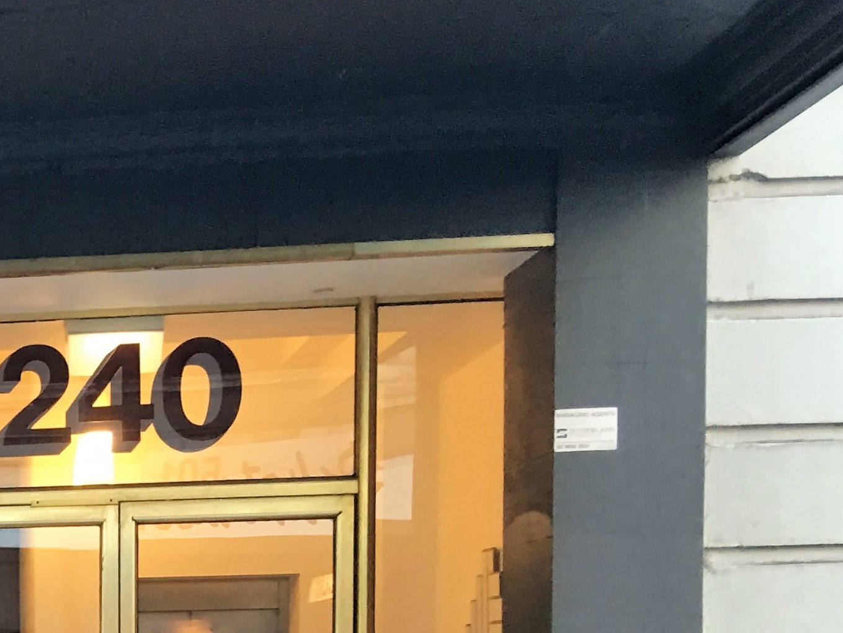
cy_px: 805
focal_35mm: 86
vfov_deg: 16.3
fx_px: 2094
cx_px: -382
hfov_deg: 20.0
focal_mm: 4.15
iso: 50
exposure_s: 1/17
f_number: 2.2
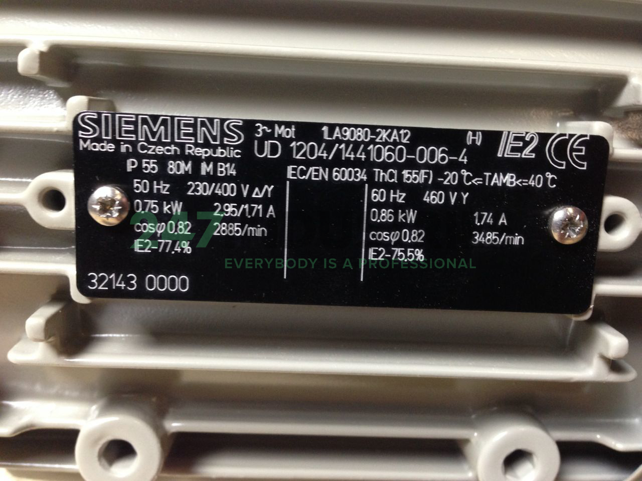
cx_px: 321
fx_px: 612
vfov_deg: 42.9
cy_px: 240
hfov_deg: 55.4
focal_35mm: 33
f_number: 2.4
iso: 160
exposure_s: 1/20
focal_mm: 4.12
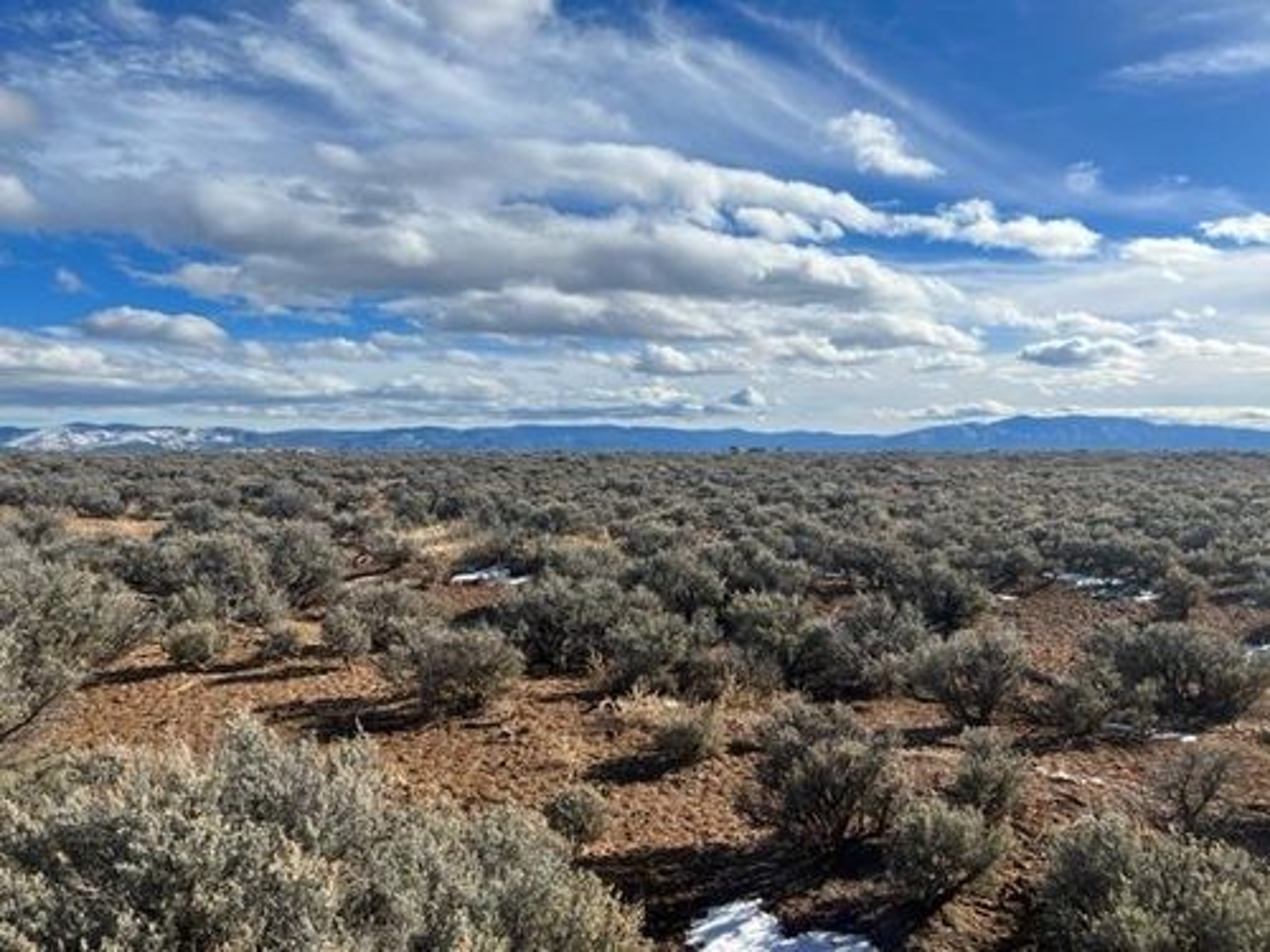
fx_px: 954
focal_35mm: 26
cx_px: 635
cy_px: 476
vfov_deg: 53.1
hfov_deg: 67.3
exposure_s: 1/6579
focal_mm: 5.7
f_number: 1.5
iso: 50
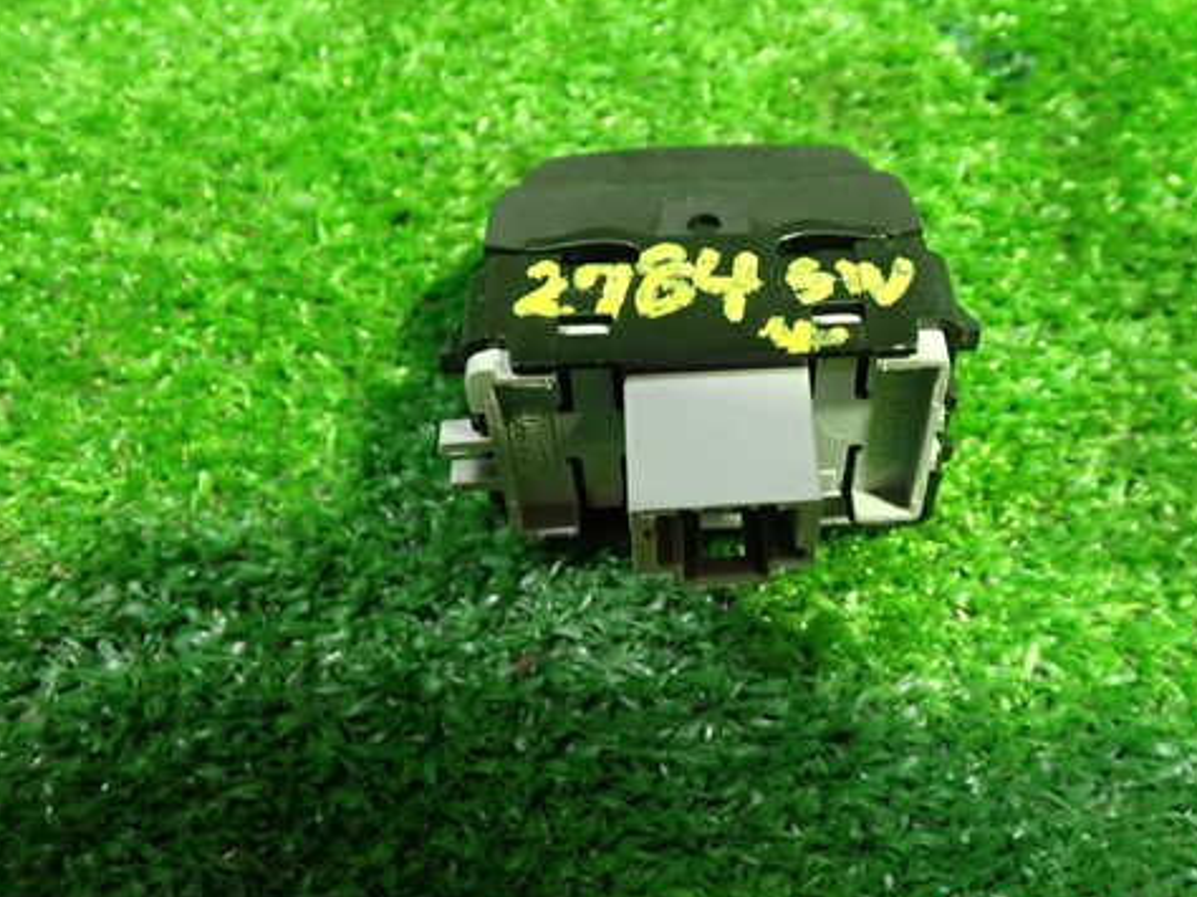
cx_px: 737
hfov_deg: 48.6
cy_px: 402
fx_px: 1313
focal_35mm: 38
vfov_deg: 37.6
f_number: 2.3
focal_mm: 5.4
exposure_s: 1/30
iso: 500
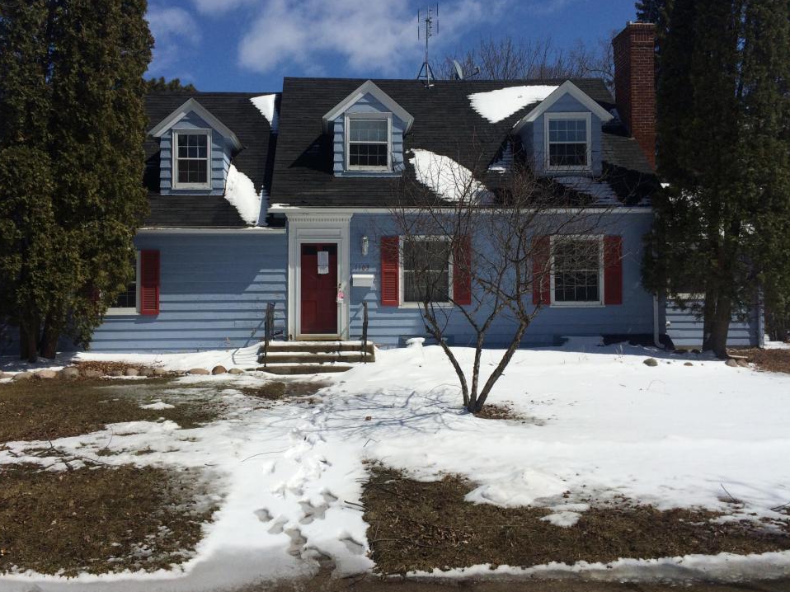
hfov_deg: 58.3
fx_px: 707
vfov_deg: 45.4
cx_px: 375
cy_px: 288
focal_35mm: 31
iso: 40
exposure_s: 1/8264
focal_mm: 4.15
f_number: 2.2
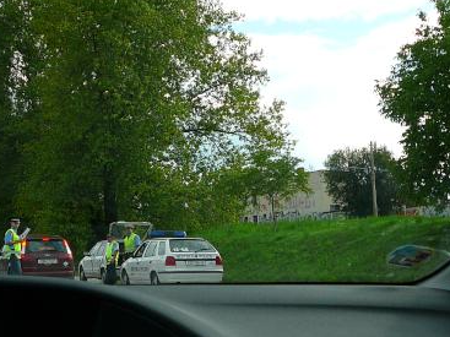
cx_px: 298
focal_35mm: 61
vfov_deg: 24.0
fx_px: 793
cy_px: 173
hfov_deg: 31.5
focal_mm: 5.2
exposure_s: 1/640
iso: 80
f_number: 2.8
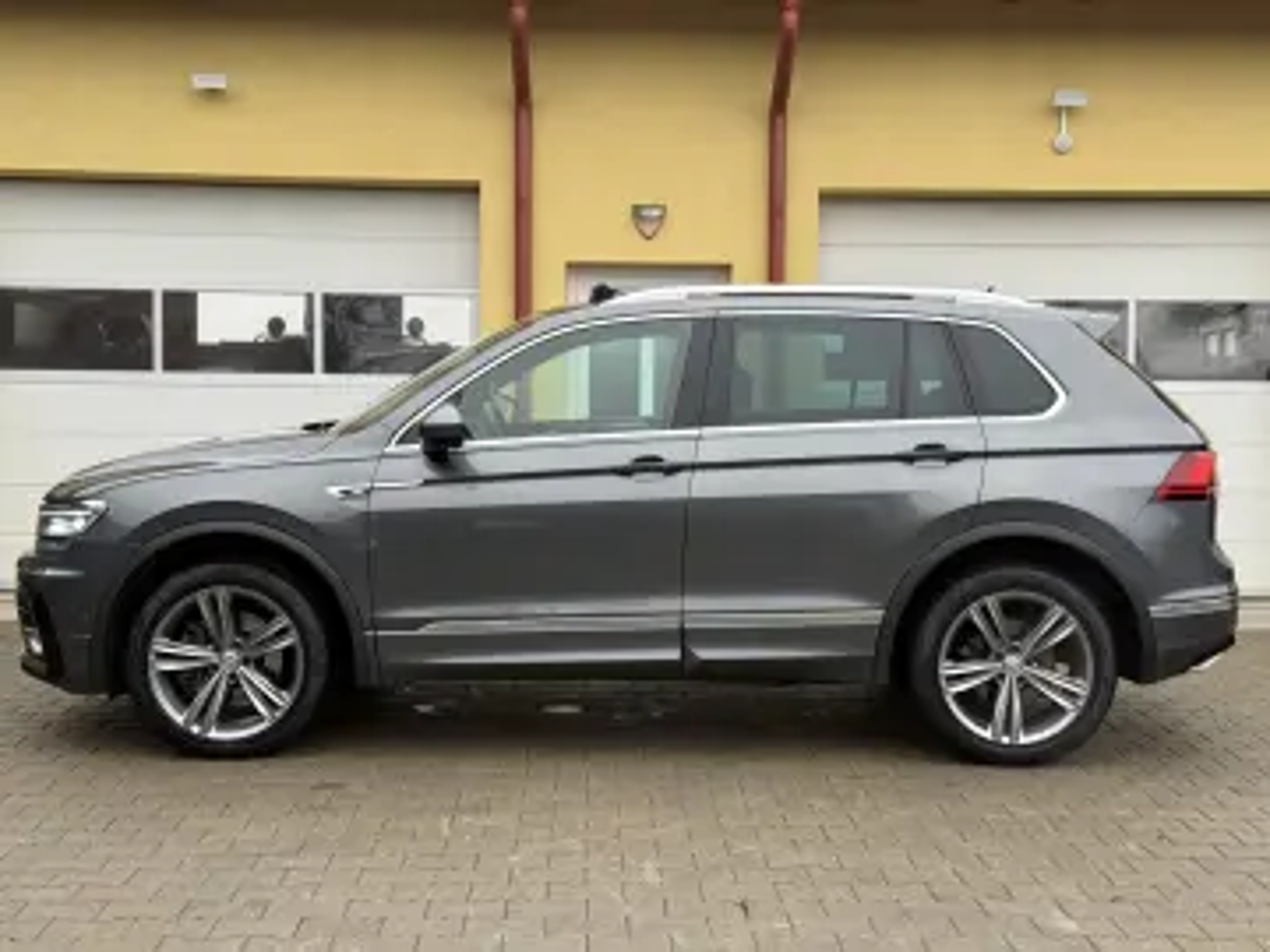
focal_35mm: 48
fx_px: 1761
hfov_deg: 39.7
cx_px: 635
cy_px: 476
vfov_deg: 30.3
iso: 100
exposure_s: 1/115
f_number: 1.78
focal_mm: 6.76
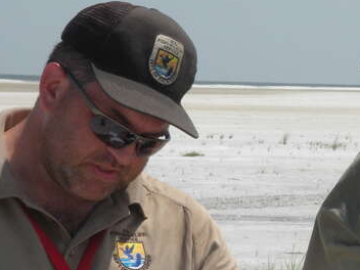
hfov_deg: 7.9
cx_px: 291
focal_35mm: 250
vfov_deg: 5.9
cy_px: 242
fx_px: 2600
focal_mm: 19.4
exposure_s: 1/274
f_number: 8
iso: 64
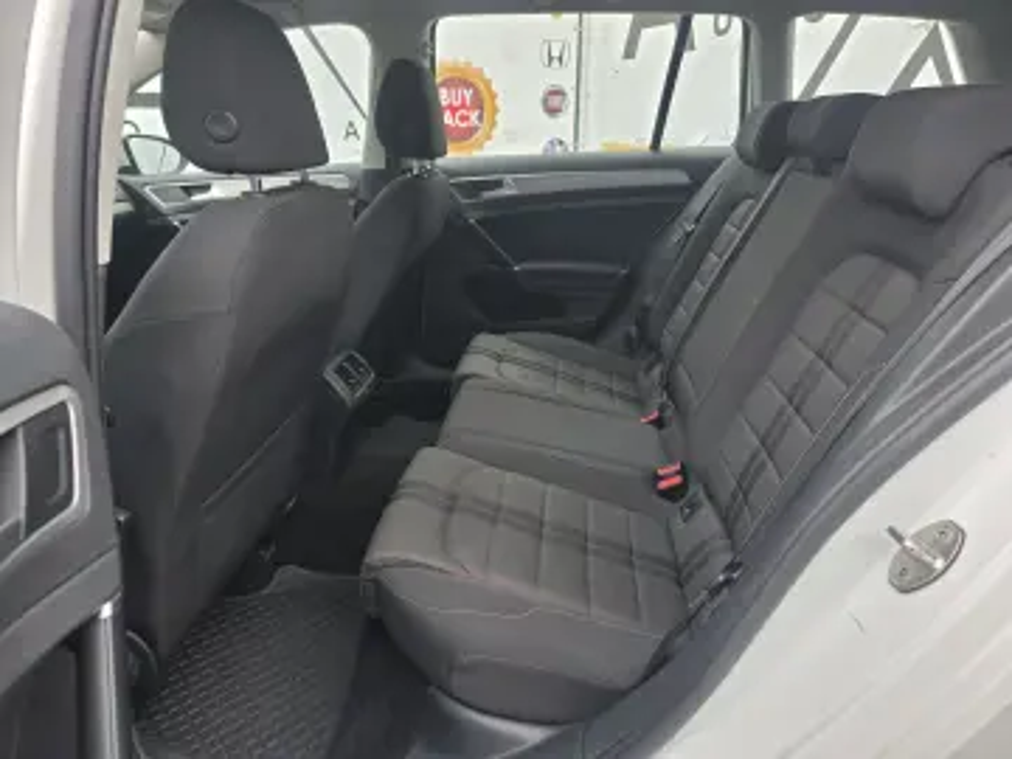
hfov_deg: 73.9
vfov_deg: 58.9
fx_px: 672
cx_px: 506
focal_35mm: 23
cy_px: 380
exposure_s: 1/180
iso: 64
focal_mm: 6.3
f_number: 1.7
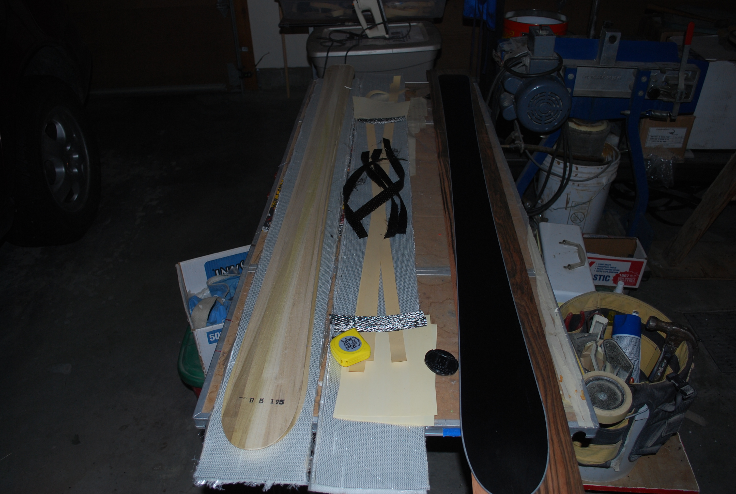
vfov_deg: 48.1
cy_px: 247
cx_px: 368
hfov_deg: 67.3
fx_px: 553
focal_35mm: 27
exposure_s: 1/60
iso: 200
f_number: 3.5
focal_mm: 18
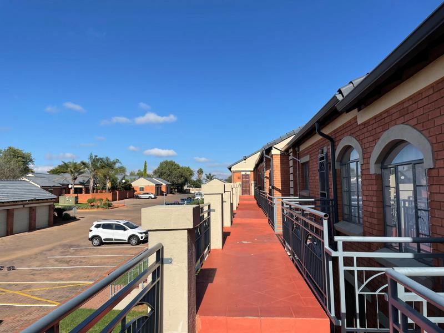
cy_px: 166
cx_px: 222
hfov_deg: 67.3
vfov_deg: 53.1
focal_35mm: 26
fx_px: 333
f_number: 1.6
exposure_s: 1/4000
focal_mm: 4.2
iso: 32
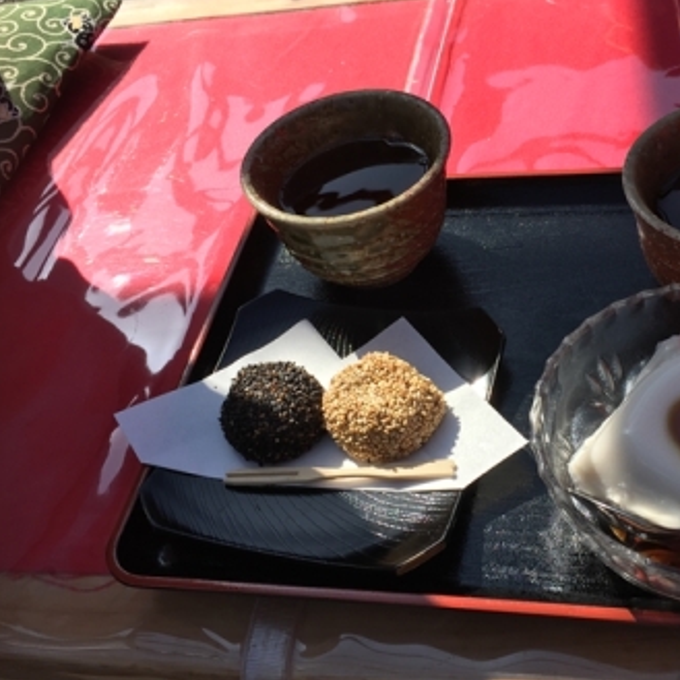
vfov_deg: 42.8
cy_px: 354
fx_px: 867
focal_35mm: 39
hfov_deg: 42.4
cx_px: 440
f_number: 2.2
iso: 32
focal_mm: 4.15
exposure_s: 1/1582
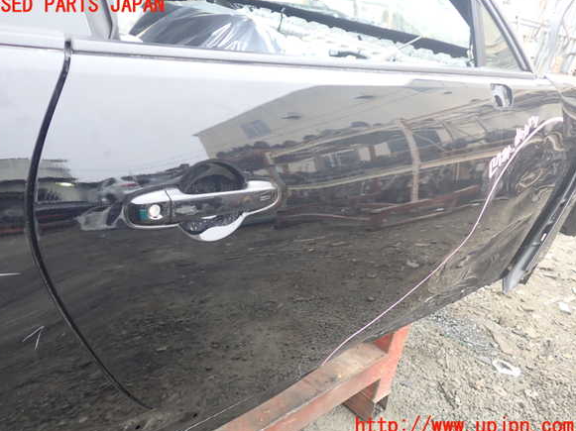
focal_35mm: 31
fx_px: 516
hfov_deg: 58.4
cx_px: 282
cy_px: 216
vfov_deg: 45.4
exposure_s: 1/60
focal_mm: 5.4
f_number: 2.3
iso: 160
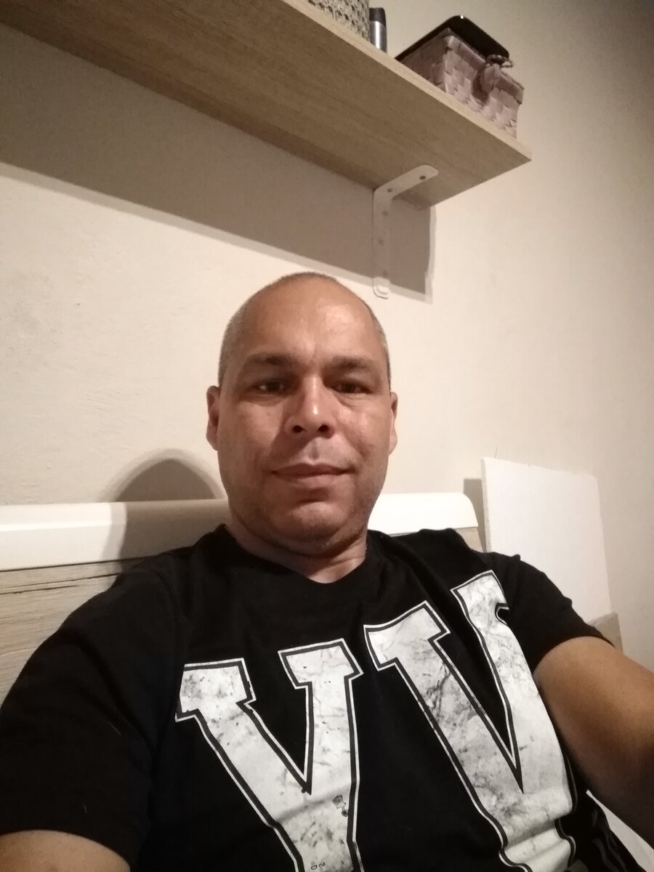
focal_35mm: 24
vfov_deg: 71.6
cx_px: 327
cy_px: 436
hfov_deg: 56.8
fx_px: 605
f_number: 2
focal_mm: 2.48
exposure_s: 1/10
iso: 1239
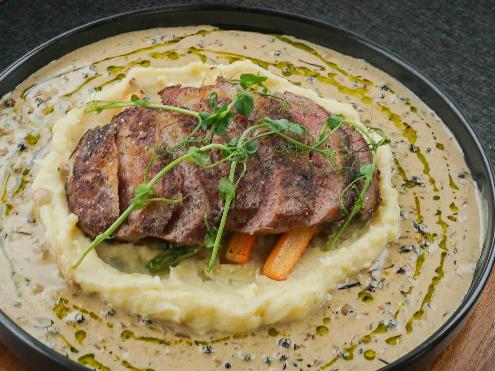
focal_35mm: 83
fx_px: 1187
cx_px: 219
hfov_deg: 23.5
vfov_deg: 17.8
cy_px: 166
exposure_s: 1/30
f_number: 14
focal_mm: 28
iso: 200
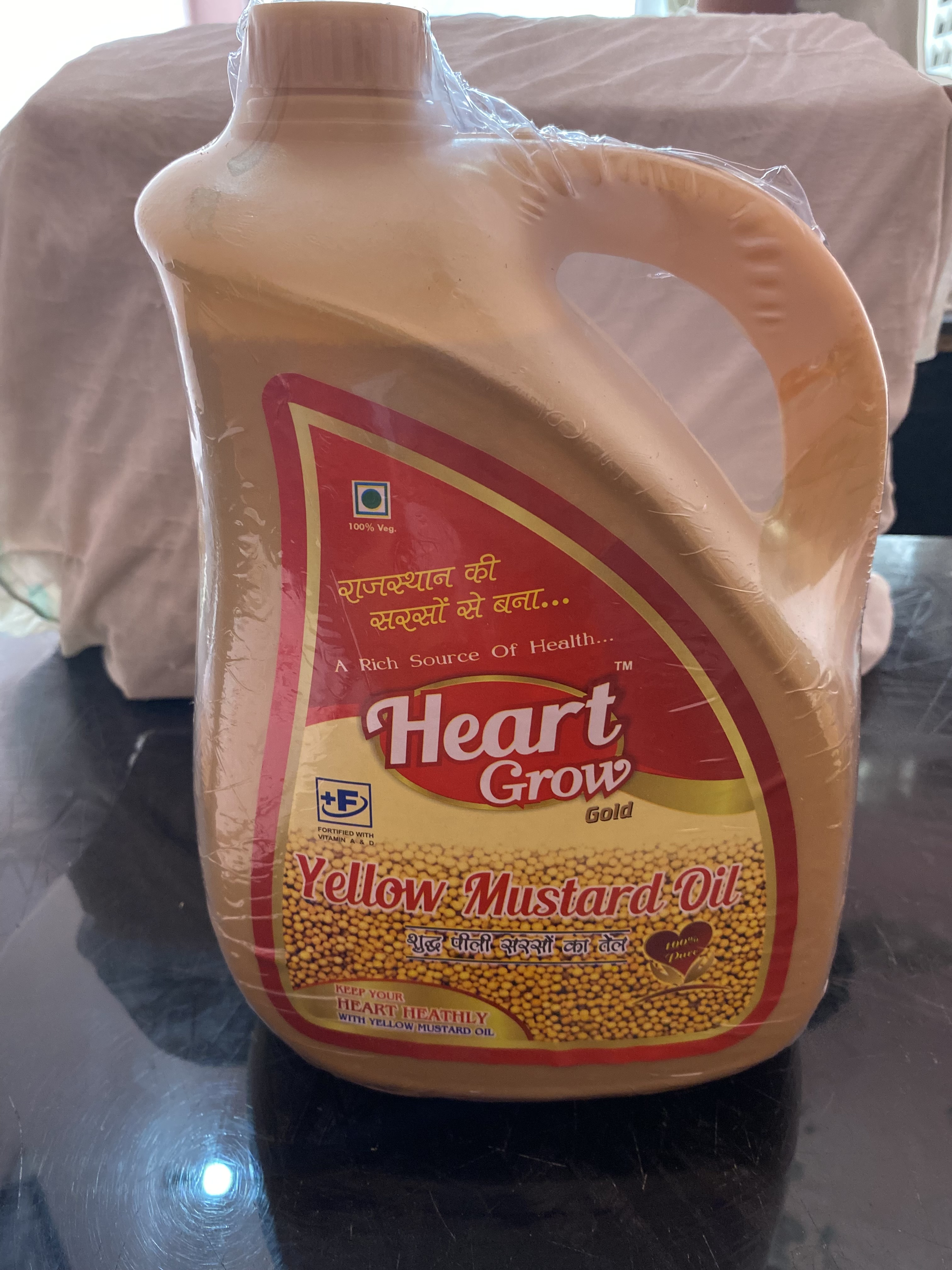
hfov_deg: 53.1
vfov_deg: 67.3
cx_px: 476
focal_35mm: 26
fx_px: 953
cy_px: 635
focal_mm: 4.25
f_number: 1.8
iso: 320
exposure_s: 1/50
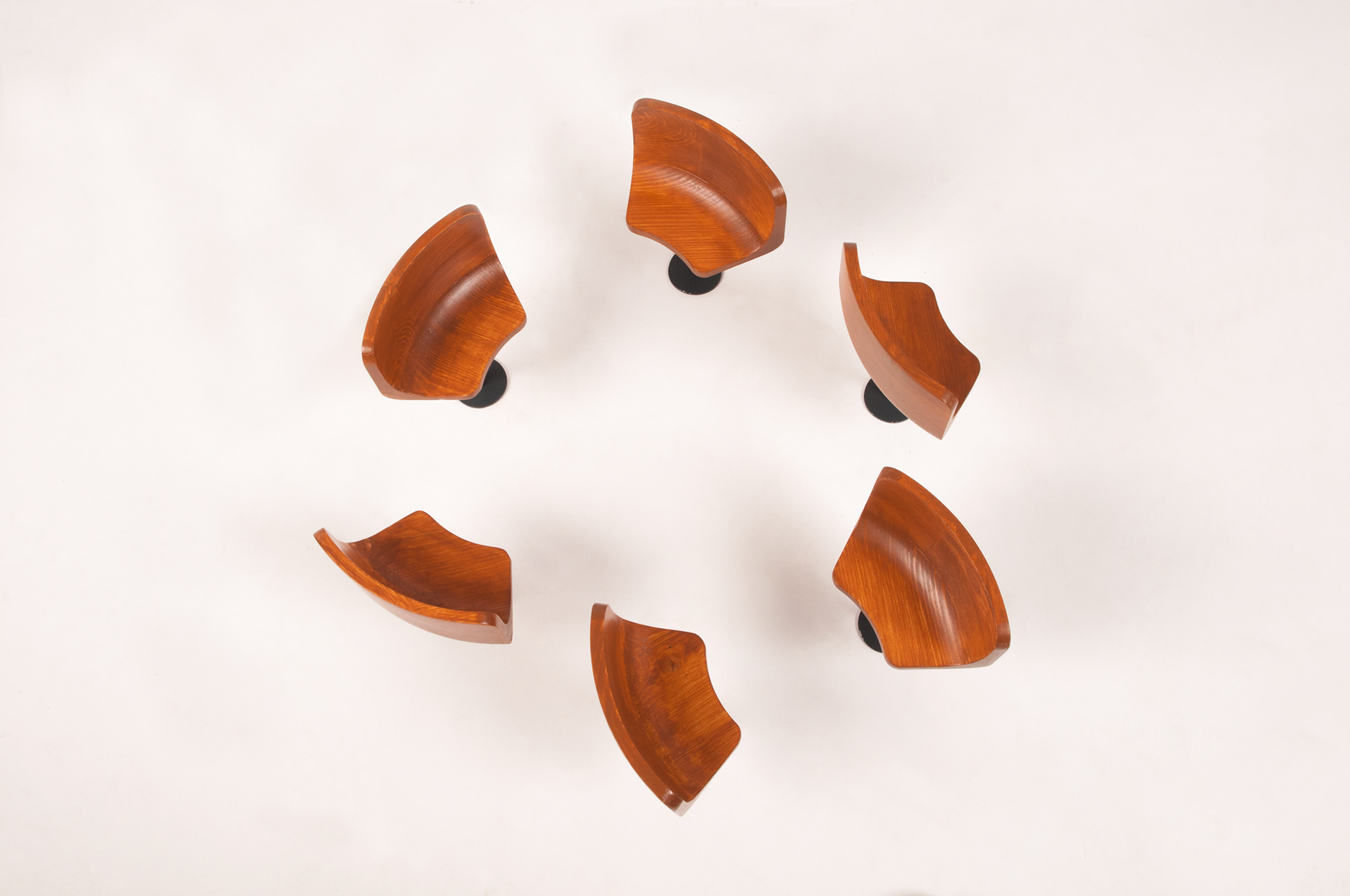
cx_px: 675
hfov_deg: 49.6
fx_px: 1461
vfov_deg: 34.1
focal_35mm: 39
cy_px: 448
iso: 200
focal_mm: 26
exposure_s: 1/40
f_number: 16
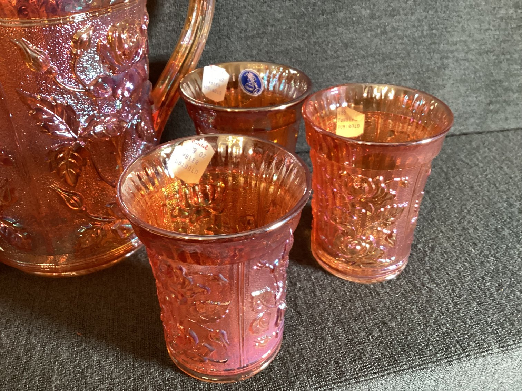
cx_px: 261
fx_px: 468
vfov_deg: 45.4
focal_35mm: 31
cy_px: 196
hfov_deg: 58.3
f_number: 2.4
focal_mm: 3.3
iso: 250
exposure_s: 1/40
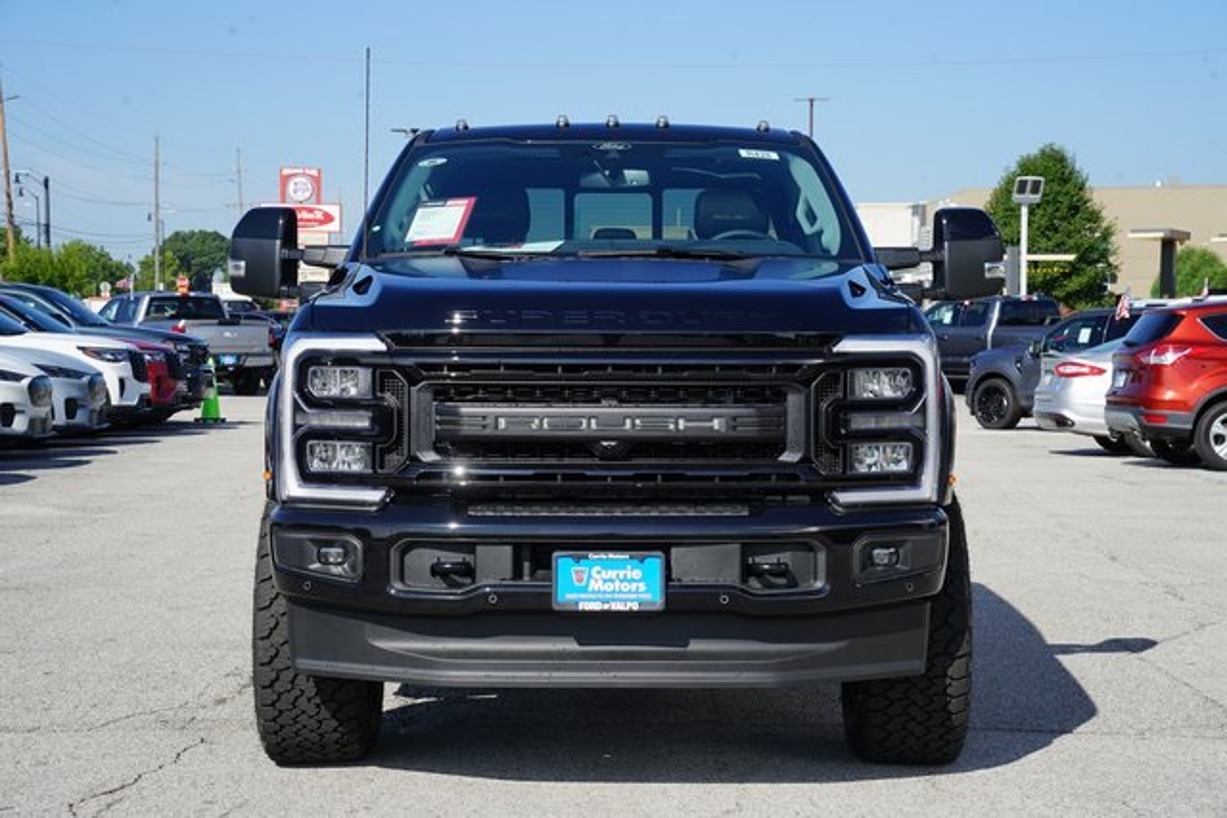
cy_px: 409
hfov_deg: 27.3
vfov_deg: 18.4
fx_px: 2523
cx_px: 614
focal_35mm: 74
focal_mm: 74
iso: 100
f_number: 13
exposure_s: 1/100
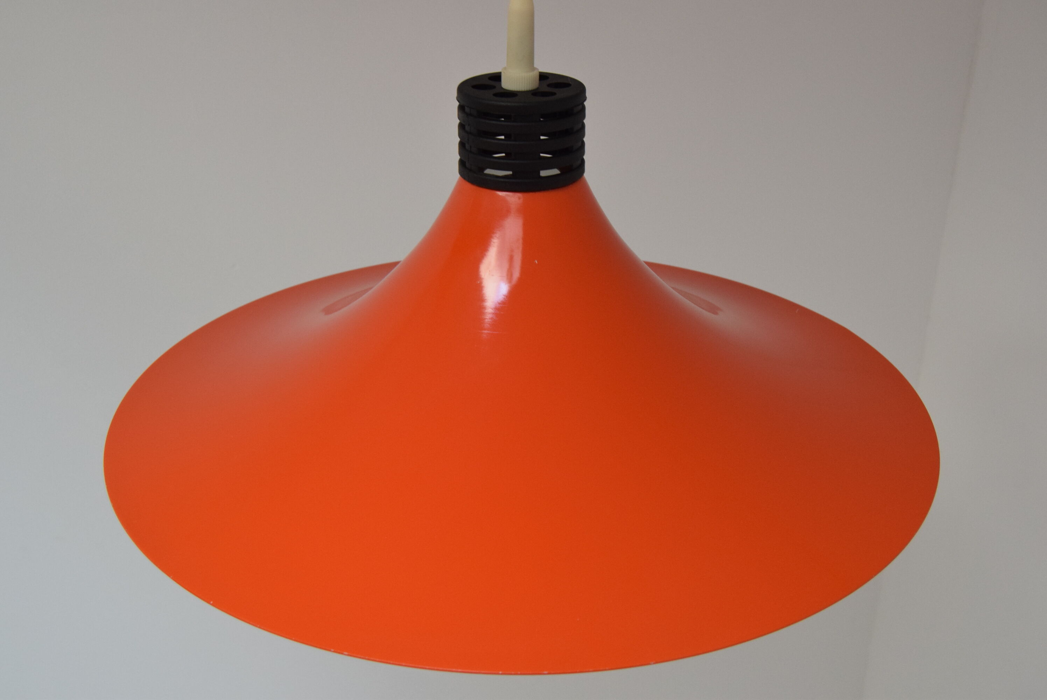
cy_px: 350
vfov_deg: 31.9
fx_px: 1222
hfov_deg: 46.4
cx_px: 524
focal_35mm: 42
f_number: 7.1
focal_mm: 28
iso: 1600
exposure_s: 1/200
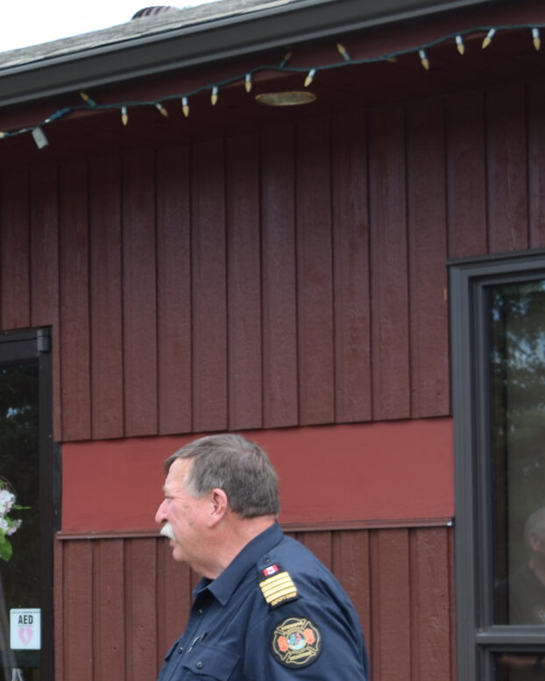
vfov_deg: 17.1
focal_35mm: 111
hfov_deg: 13.4
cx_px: -149
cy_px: 557
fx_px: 2241
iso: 100
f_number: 5.6
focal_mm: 31
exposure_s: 1/125
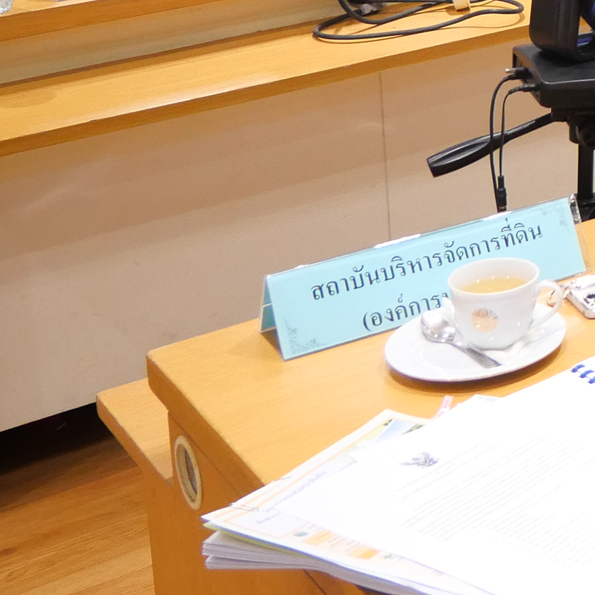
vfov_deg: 18.4
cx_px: 1201
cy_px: -231
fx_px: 1672
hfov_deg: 15.8
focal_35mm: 86
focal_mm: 12
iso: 1000
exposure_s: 1/40
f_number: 3.5
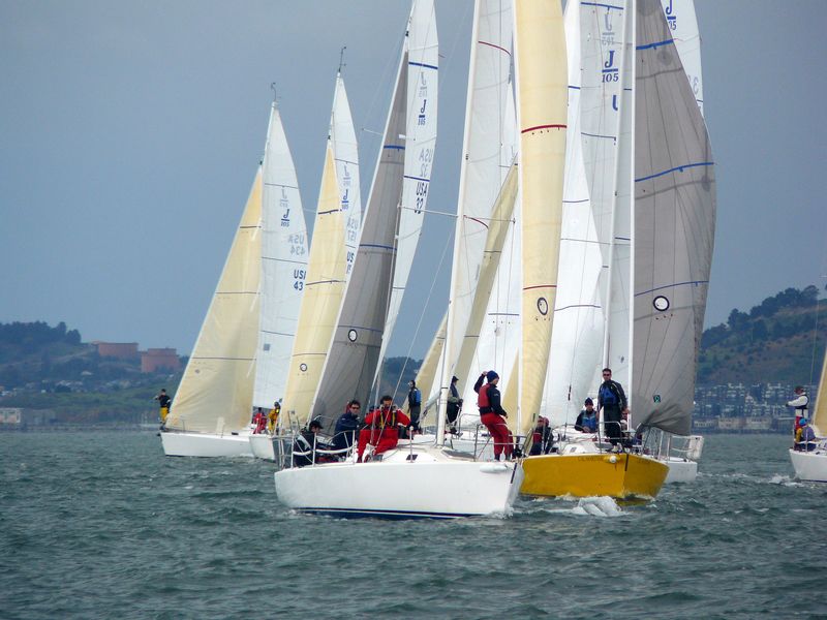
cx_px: 414
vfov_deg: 3.4
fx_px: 10321
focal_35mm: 432
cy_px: 310
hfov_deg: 4.6
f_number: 4
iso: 100
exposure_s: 1/640
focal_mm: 72
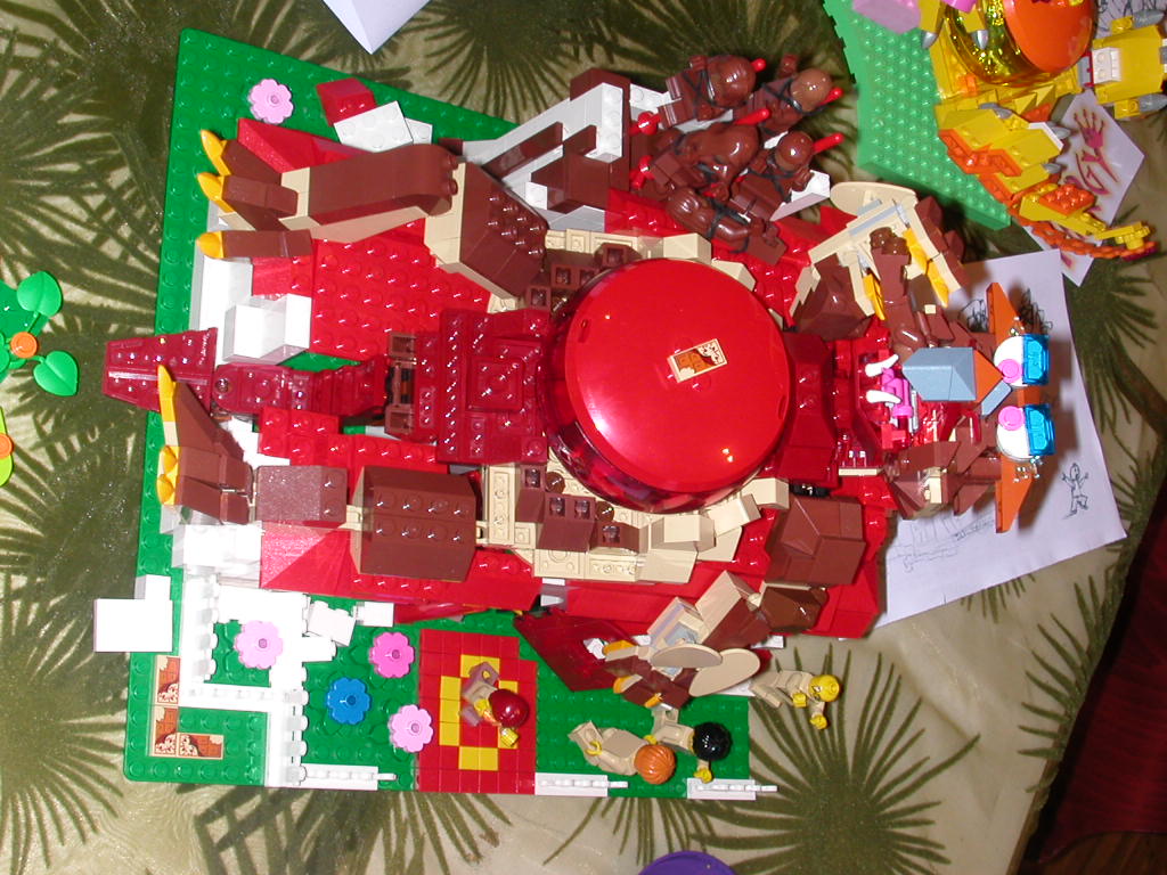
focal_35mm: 49
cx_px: 584
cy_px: 438
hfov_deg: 38.9
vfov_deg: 29.7
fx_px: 1652
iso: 100
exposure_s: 1/59.9
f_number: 5.2
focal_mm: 7.5
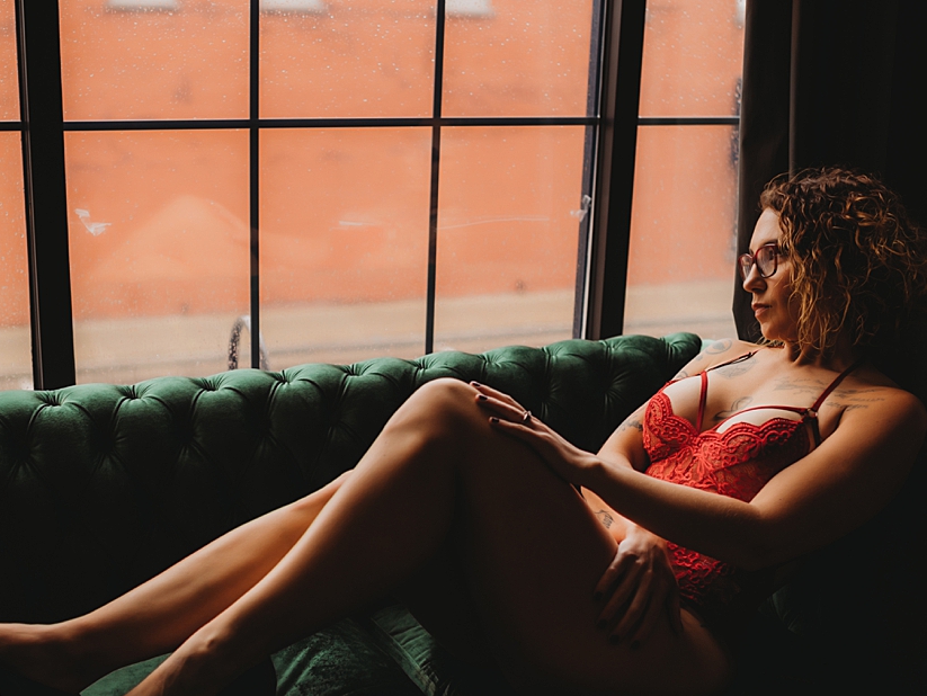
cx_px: 443
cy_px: 413
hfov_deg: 38.9
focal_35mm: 49
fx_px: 1313
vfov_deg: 29.6
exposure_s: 1/160
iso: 800
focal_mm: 35
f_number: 2.2
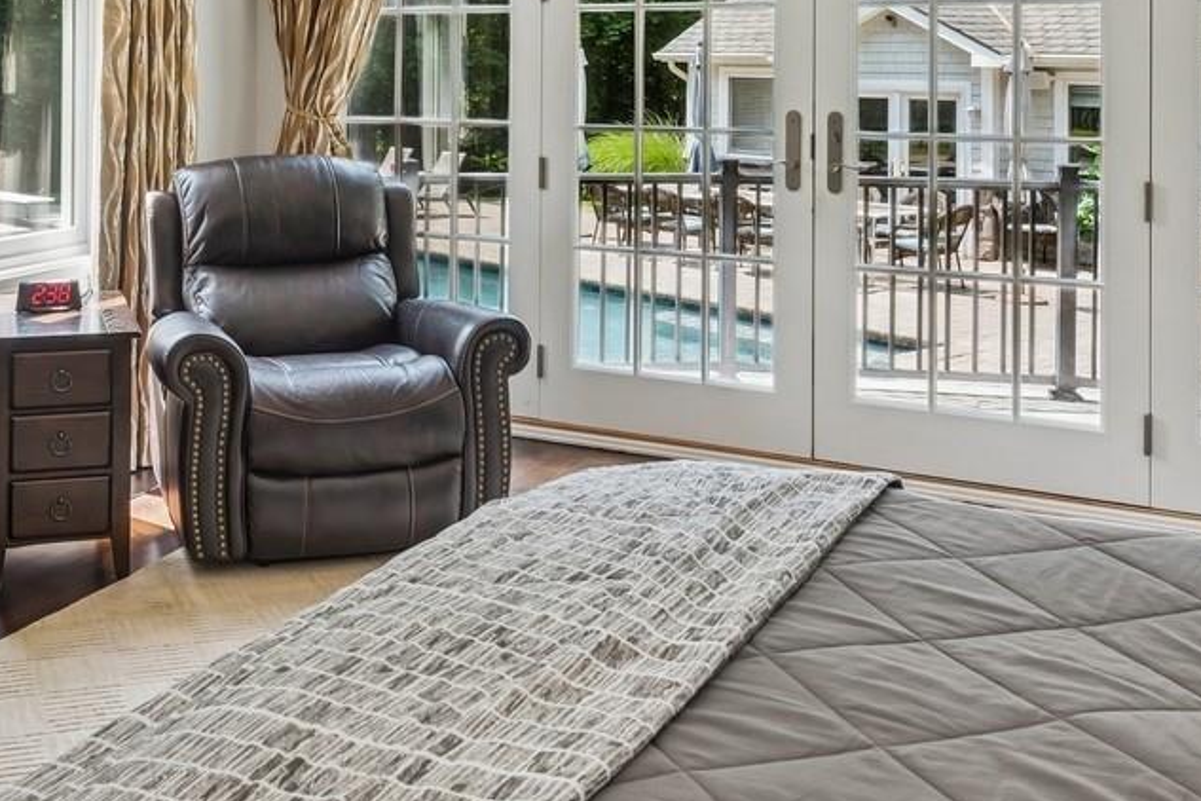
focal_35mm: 43
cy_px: 93
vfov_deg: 30.0
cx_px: 315
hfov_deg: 44.1
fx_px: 1434
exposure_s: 1/8
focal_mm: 17
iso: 200
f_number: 9
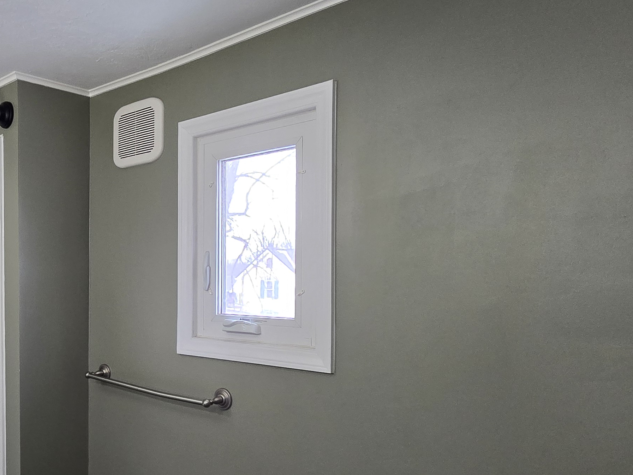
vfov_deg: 47.9
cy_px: 286
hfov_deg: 57.7
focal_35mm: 29
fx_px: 530
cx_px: 139
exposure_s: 1/60
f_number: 2.2
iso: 200
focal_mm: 2.2
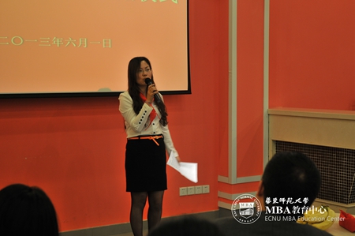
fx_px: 709
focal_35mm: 72
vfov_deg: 18.9
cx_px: 178
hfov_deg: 28.1
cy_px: 118
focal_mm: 48
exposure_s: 1/30
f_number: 4.5
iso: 400
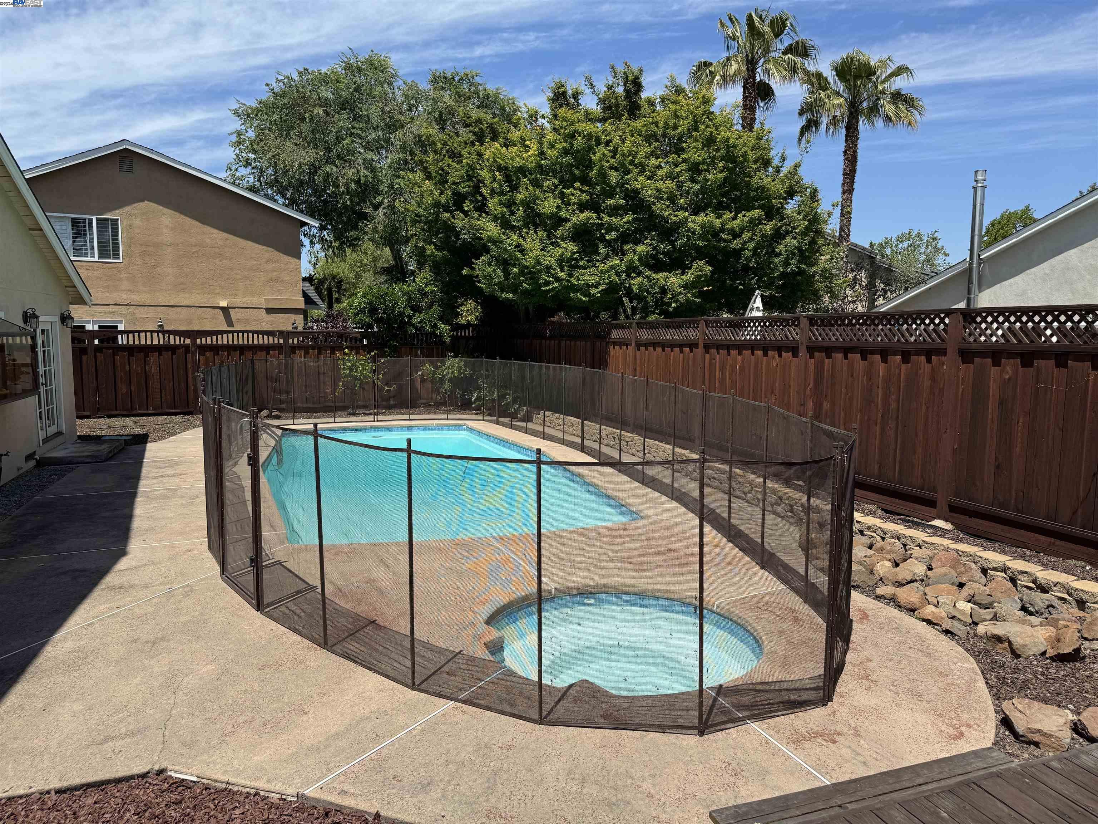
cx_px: 549
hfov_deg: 71.6
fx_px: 761
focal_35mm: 24
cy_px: 412
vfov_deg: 56.8
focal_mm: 6.76
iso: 80
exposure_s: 1/4950
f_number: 1.78
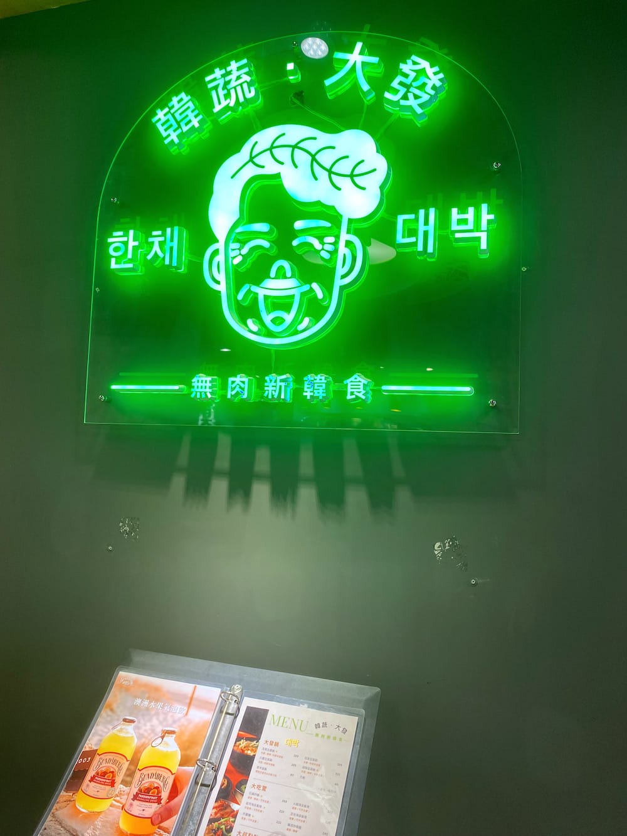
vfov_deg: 67.3
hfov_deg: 53.1
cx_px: 314
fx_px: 628
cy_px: 418
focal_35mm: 26
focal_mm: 4.25
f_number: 1.8
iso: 125
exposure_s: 1/120
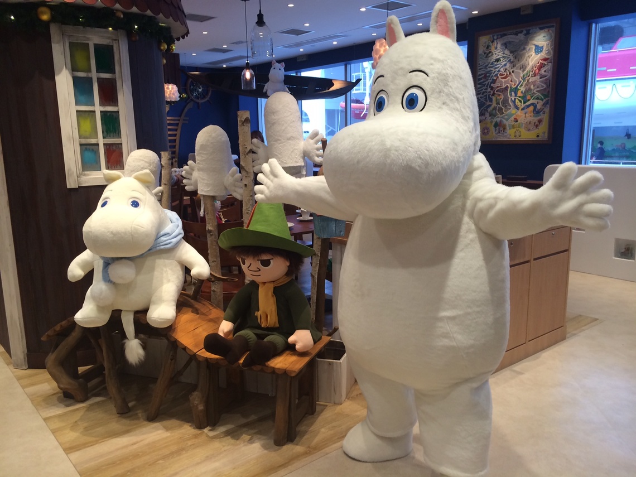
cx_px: 318
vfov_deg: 46.8
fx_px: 551
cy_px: 238
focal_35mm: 30
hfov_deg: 60.0
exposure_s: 1/33
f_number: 2.2
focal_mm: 4.12
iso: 50
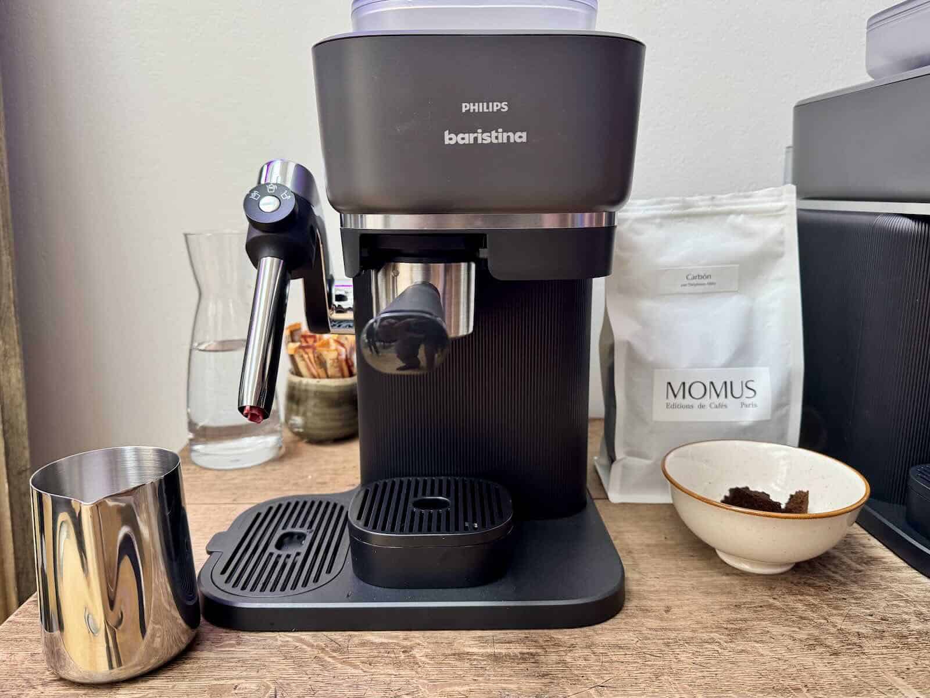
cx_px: 465
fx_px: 645
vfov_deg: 56.8
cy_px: 349
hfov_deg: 71.6
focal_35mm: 24
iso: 250
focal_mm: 6.76
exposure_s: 1/59
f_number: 1.78
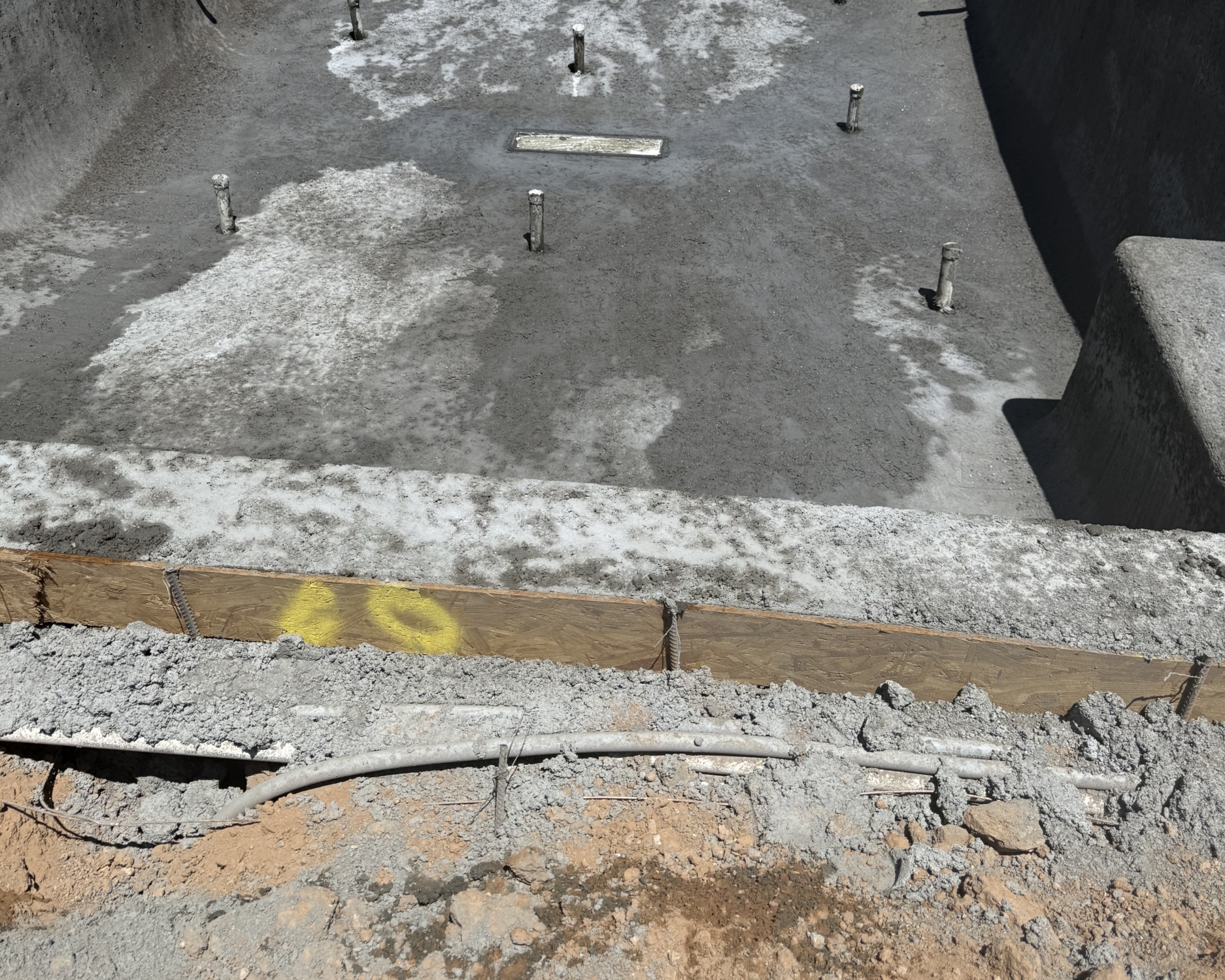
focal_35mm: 32
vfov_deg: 45.2
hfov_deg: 55.7
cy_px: 341
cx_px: 614
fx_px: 1160
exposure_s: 1/6711
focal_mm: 6.76
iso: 80
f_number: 1.78
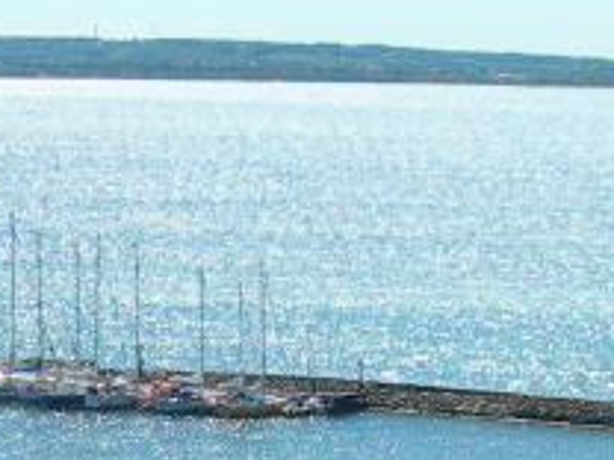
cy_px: 537
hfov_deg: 10.5
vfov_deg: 7.9
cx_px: -44
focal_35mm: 187
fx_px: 3317
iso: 50
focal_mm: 7.8
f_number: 4.8
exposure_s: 1/583
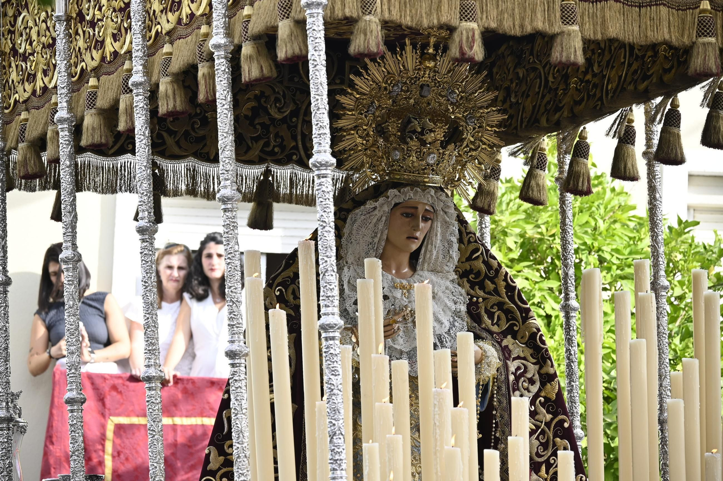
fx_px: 4066
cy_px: 240
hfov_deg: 10.2
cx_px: 362
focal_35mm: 202
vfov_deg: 6.8
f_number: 6.3
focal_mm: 135
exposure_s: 1/250
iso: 320
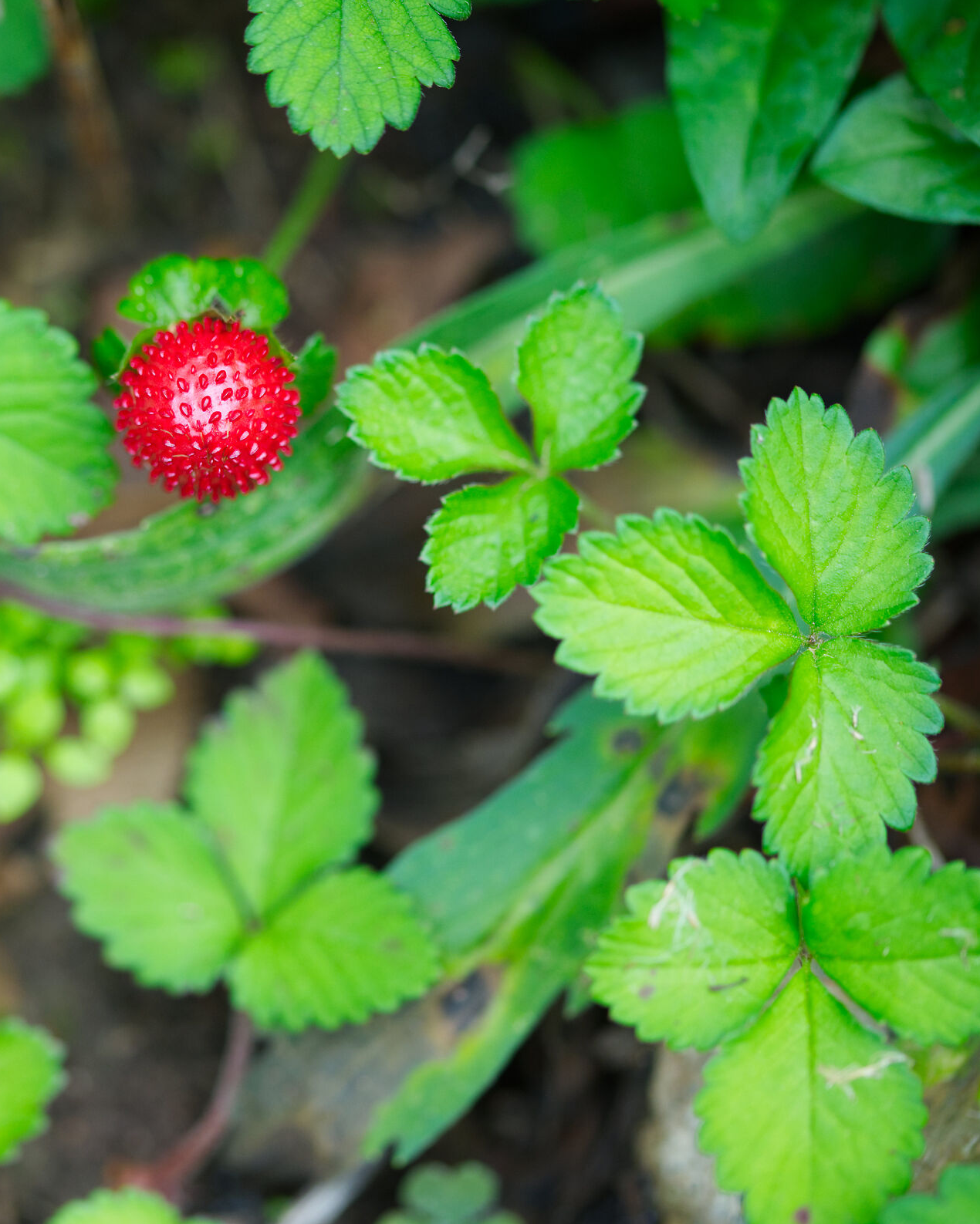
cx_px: 205
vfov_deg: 12.9
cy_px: 608
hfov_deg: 10.3
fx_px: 5401
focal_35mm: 149
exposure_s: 1/640
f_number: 3.5
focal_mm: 105
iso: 1000
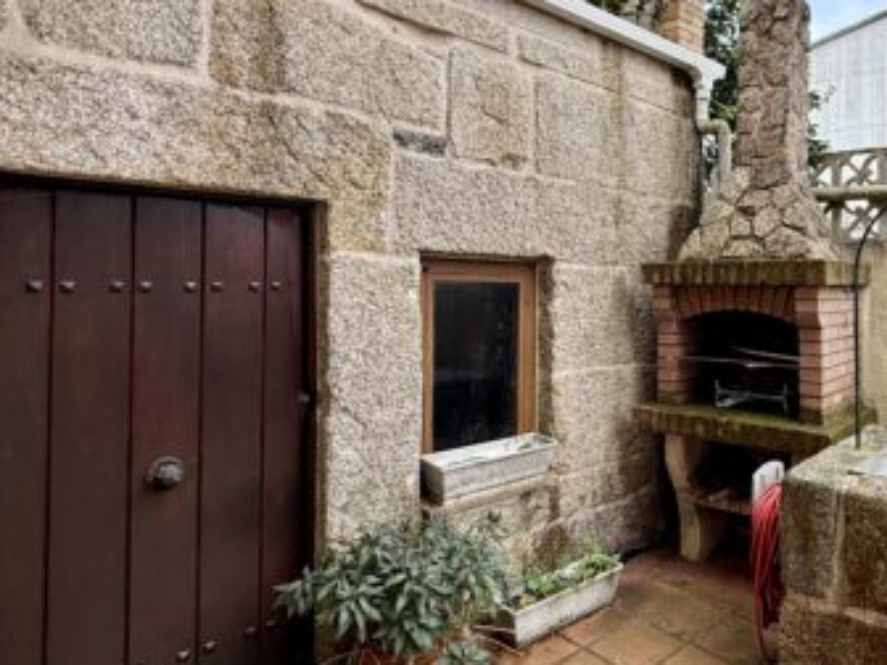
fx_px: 641
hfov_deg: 64.7
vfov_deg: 54.6
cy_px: 274
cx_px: 678
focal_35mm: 25
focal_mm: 2.22
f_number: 2.2
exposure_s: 1/232
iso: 64
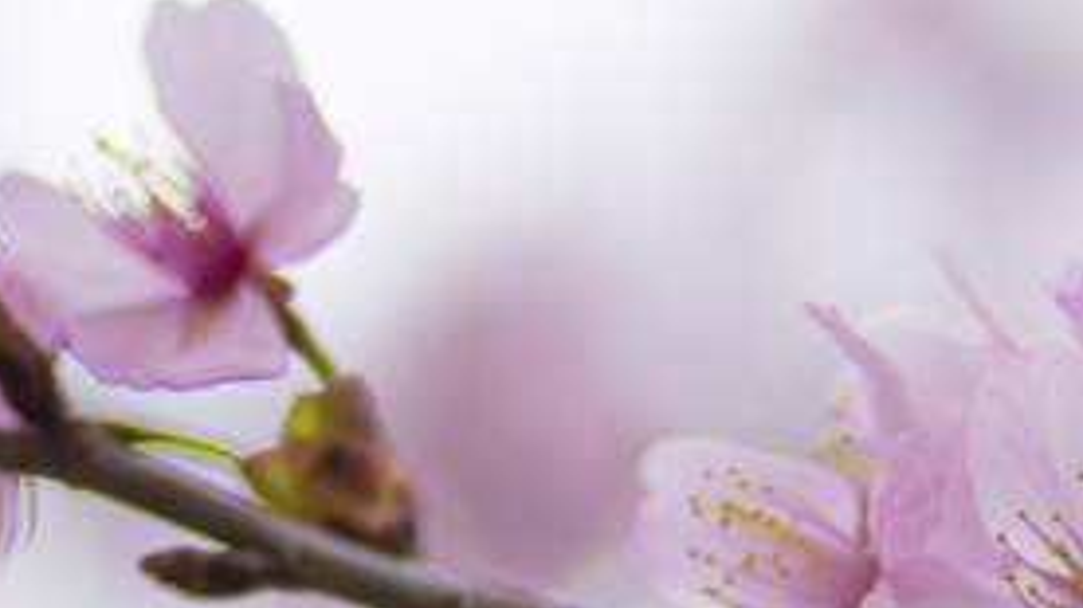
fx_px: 16735
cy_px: 822
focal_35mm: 583
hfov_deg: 3.7
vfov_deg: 2.1
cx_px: 1401
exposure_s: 1/1600
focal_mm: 100
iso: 100
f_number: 2.8
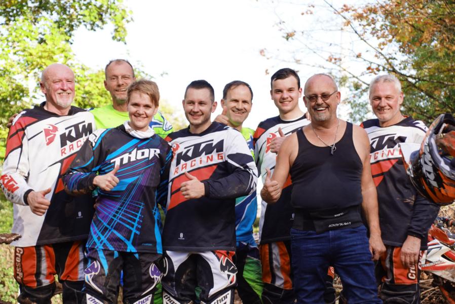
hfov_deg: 22.6
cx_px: 228
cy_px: 152
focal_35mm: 90
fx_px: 1138
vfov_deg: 15.2
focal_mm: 60
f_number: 4.5
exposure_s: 1/125
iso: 200
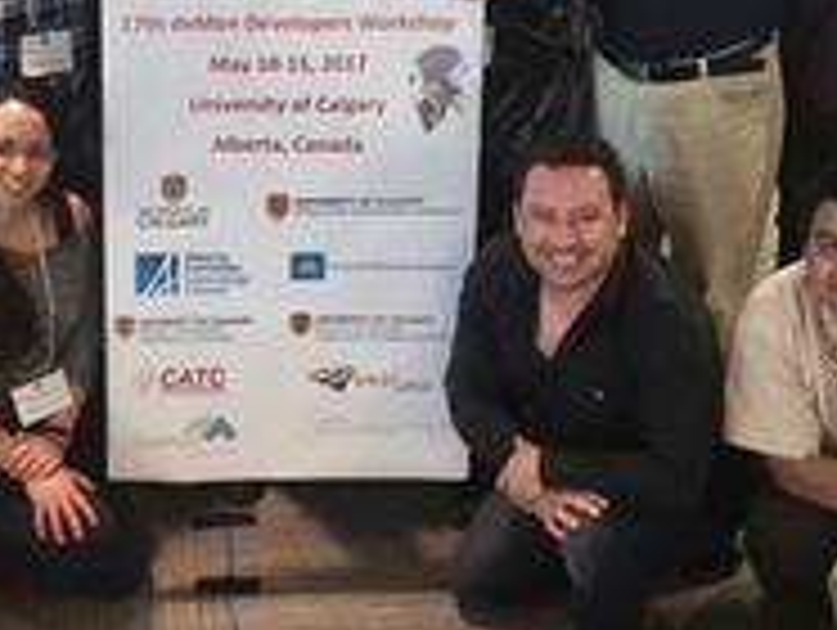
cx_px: 225
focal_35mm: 56
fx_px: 1356
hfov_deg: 33.7
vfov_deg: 25.7
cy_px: 130
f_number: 2.2
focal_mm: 4.15
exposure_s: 1/30
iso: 250
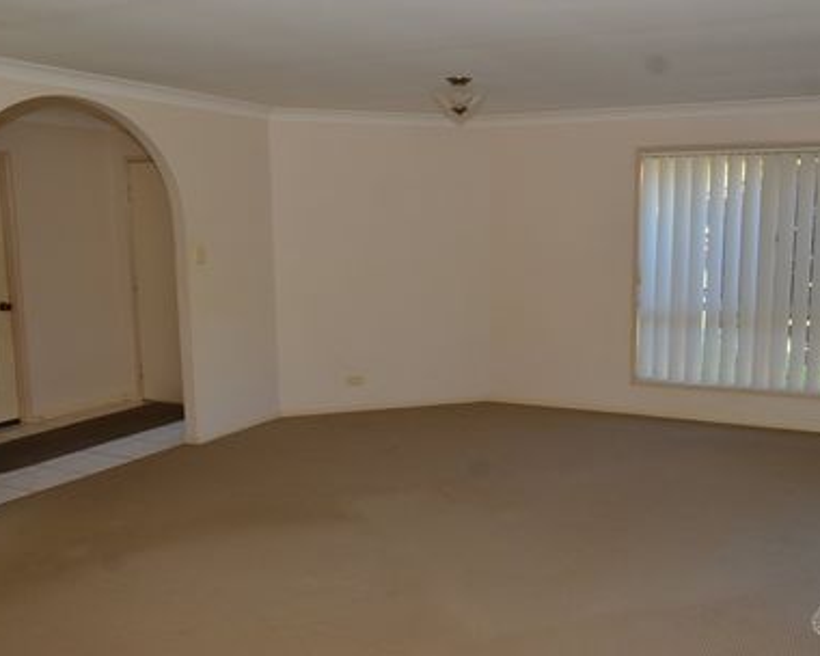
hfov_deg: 59.1
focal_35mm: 30
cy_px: 320
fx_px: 718
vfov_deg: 49.1
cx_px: 479
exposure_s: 1/60
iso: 400
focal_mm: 17
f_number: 5.6
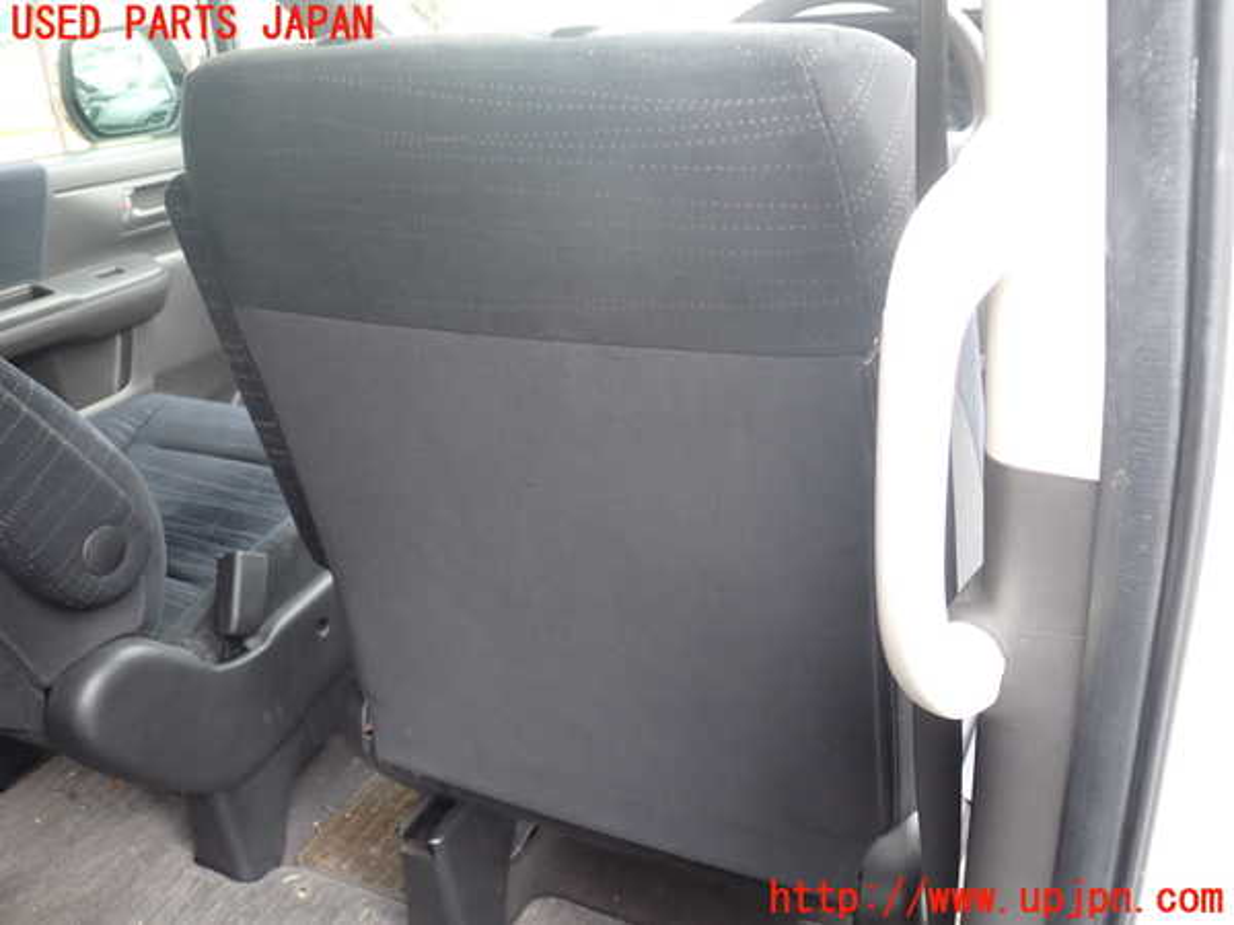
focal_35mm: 30
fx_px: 1069
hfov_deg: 60.0
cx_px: 617
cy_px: 462
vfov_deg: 46.8
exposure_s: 1/50
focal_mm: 5.4
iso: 200
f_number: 2.3
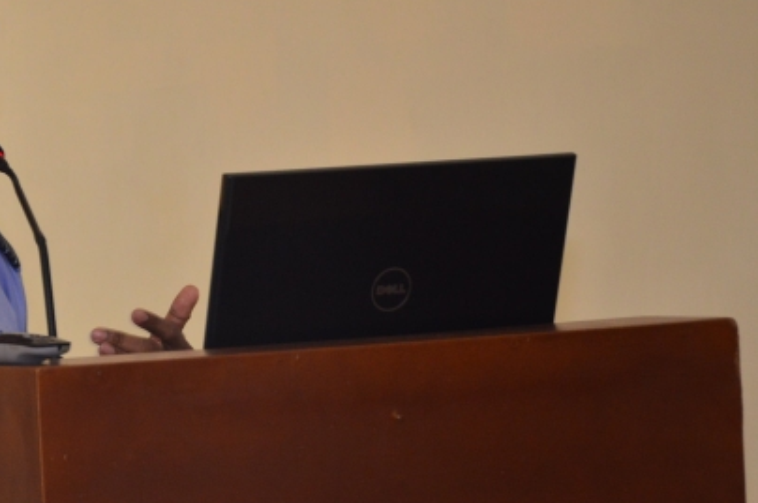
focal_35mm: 221
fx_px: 4643
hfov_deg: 9.3
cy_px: 292
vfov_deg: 6.2
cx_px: 188
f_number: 5.6
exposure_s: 1/80
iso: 800
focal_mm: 85
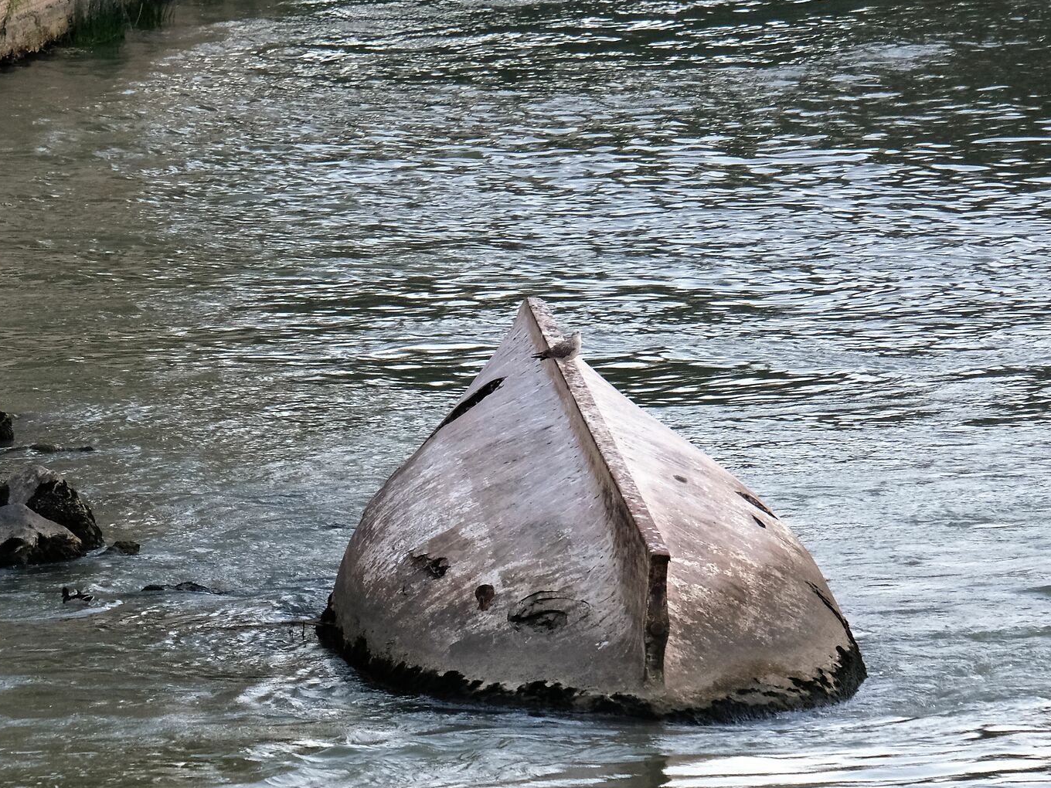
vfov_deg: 2.9
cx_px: 298
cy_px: 504
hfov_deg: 3.9
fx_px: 15454
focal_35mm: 509
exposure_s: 1/250
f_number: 8
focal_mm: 200
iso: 1600
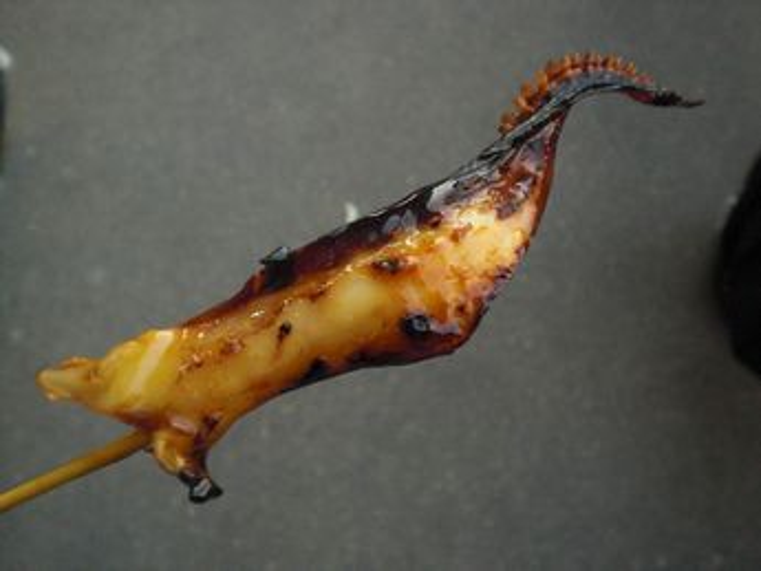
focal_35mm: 38
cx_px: 380
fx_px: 836
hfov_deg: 49.0
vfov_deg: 37.7
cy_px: 286
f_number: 3.1
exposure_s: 1/100
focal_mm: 6.3
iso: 400
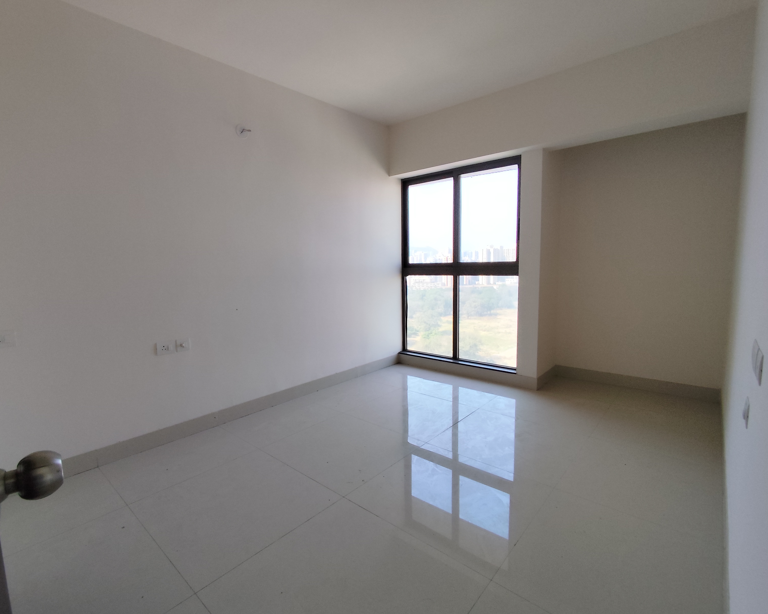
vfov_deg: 77.0
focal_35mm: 17
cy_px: 312
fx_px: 386
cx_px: 351
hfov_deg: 89.4
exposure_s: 1/399
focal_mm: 1.65
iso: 50
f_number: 2.2
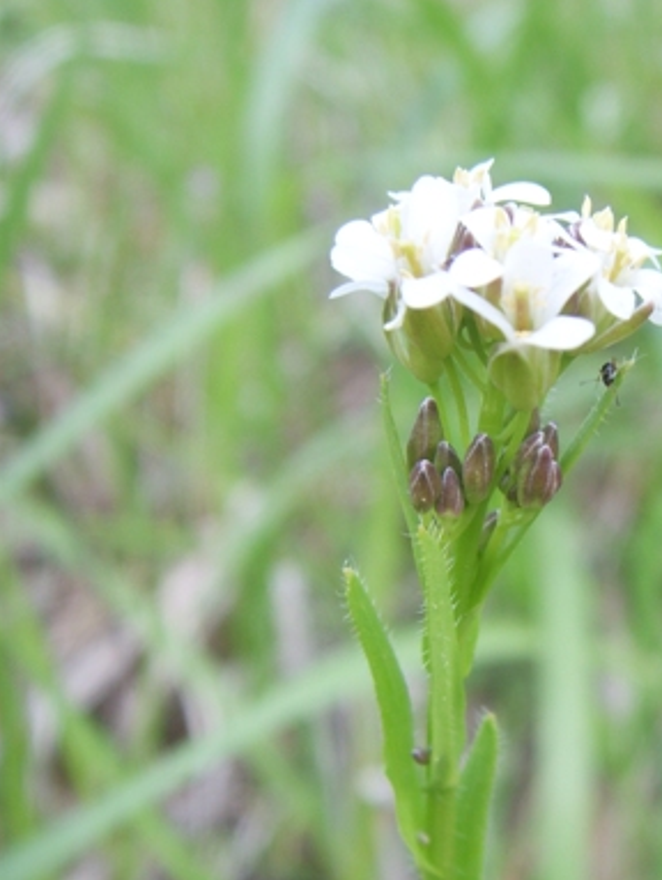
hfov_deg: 25.0
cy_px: 630
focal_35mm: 58
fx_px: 1476
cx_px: 487
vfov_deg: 32.7
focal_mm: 6.6
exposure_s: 1/125
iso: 50
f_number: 3.5
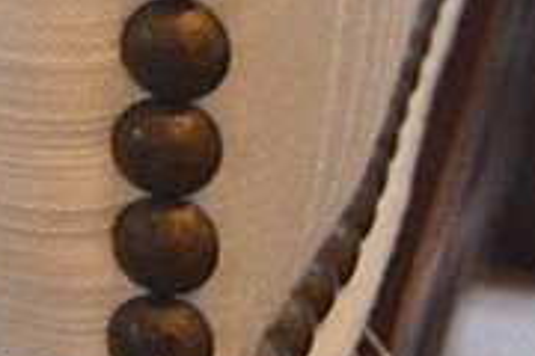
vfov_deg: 5.1
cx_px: -550
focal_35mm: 266
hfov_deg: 7.4
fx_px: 3953
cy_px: -280
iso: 1800
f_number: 4.5
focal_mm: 32
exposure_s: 1/60
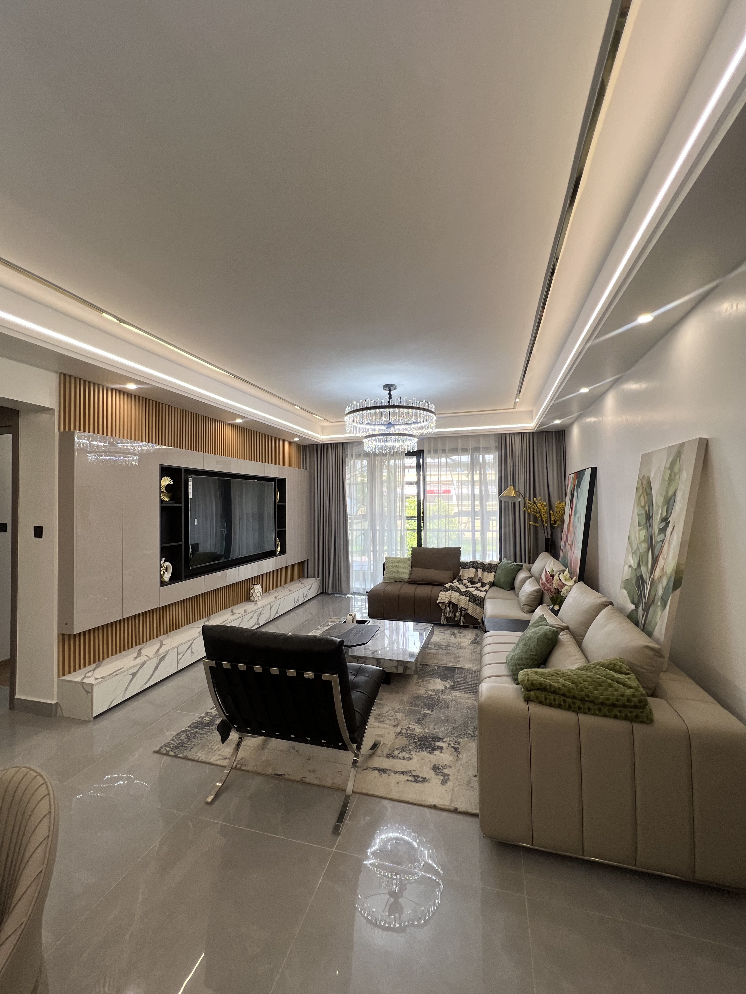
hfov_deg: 89.9
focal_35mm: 13
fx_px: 374
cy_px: 497
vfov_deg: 106.2
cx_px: 373
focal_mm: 1.57
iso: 40
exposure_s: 1/100
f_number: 1.8
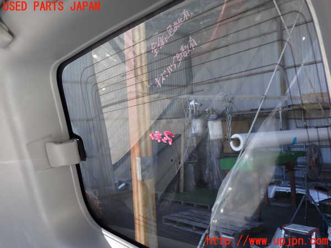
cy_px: 124
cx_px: 166
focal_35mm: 38
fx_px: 363
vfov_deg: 37.7
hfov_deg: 49.0
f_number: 2.7
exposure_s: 1/80
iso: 125
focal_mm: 6.83
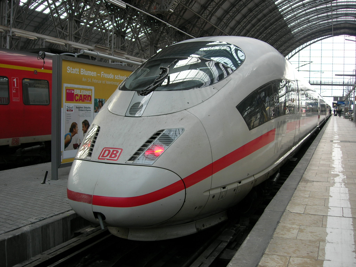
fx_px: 391
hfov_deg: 49.0
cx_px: 178
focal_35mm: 38
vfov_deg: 37.7
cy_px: 134
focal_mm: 7.8
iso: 64
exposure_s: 1/130
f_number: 2.8
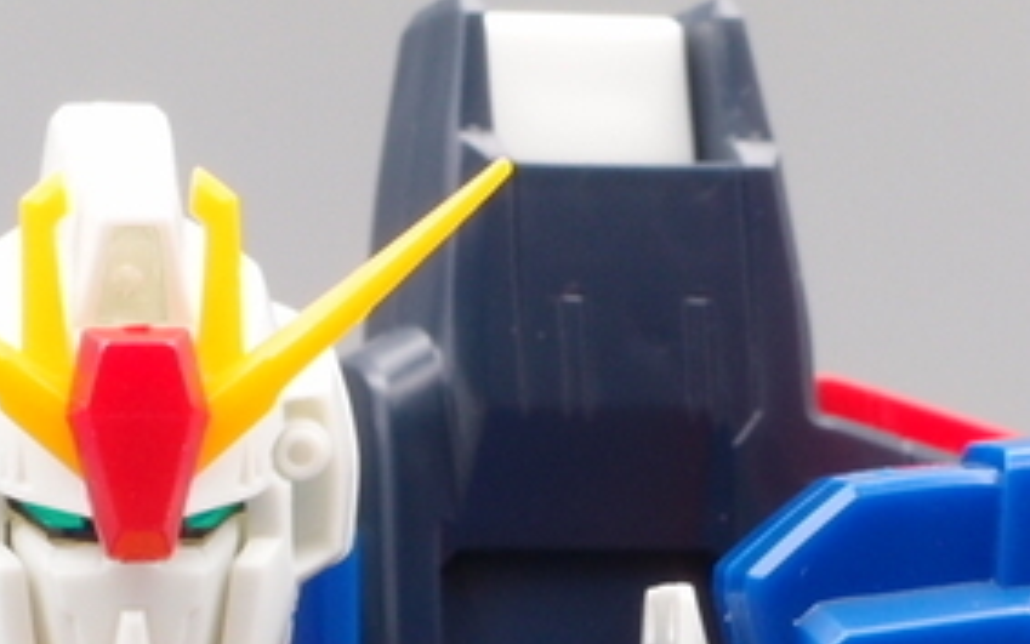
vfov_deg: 3.9
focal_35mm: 336
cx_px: 131
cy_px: 975
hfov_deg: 6.2
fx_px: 9434
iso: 100
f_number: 8
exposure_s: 1/6
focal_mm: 24
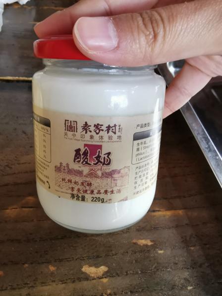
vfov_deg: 67.3
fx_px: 222
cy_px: 148
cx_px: 111
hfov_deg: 53.1
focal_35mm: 26
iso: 320
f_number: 2.2
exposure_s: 1/25
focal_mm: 2.26
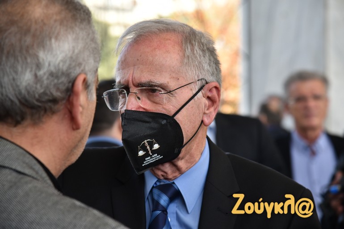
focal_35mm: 120
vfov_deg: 11.4
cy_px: 114
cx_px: 172
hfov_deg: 17.1
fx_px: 1146
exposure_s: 1/320
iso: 450
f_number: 5
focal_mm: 120
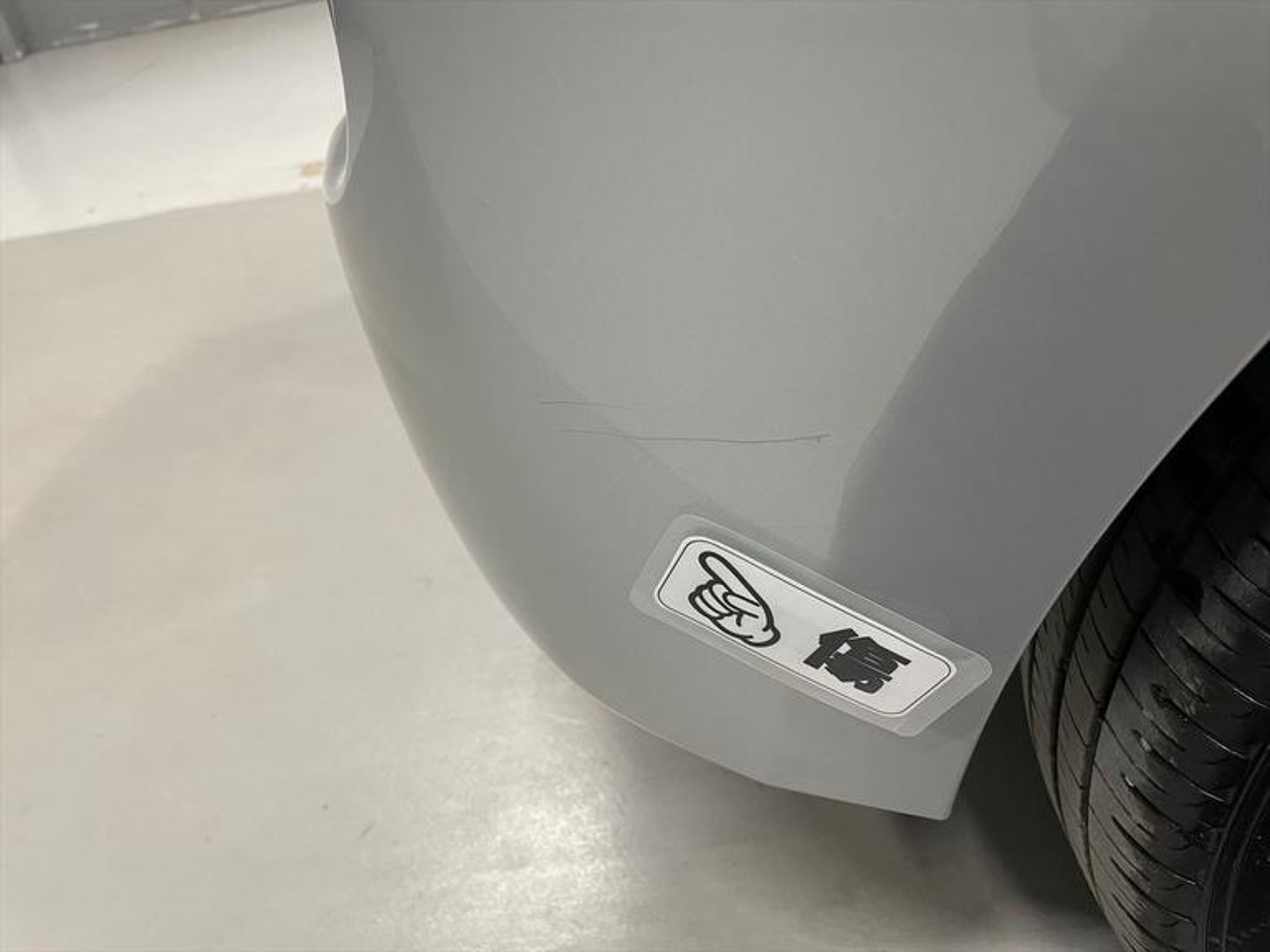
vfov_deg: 53.1
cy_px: 476
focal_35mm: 26
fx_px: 954
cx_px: 635
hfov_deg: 67.3
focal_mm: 4.2
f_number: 1.6
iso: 160
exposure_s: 1/60
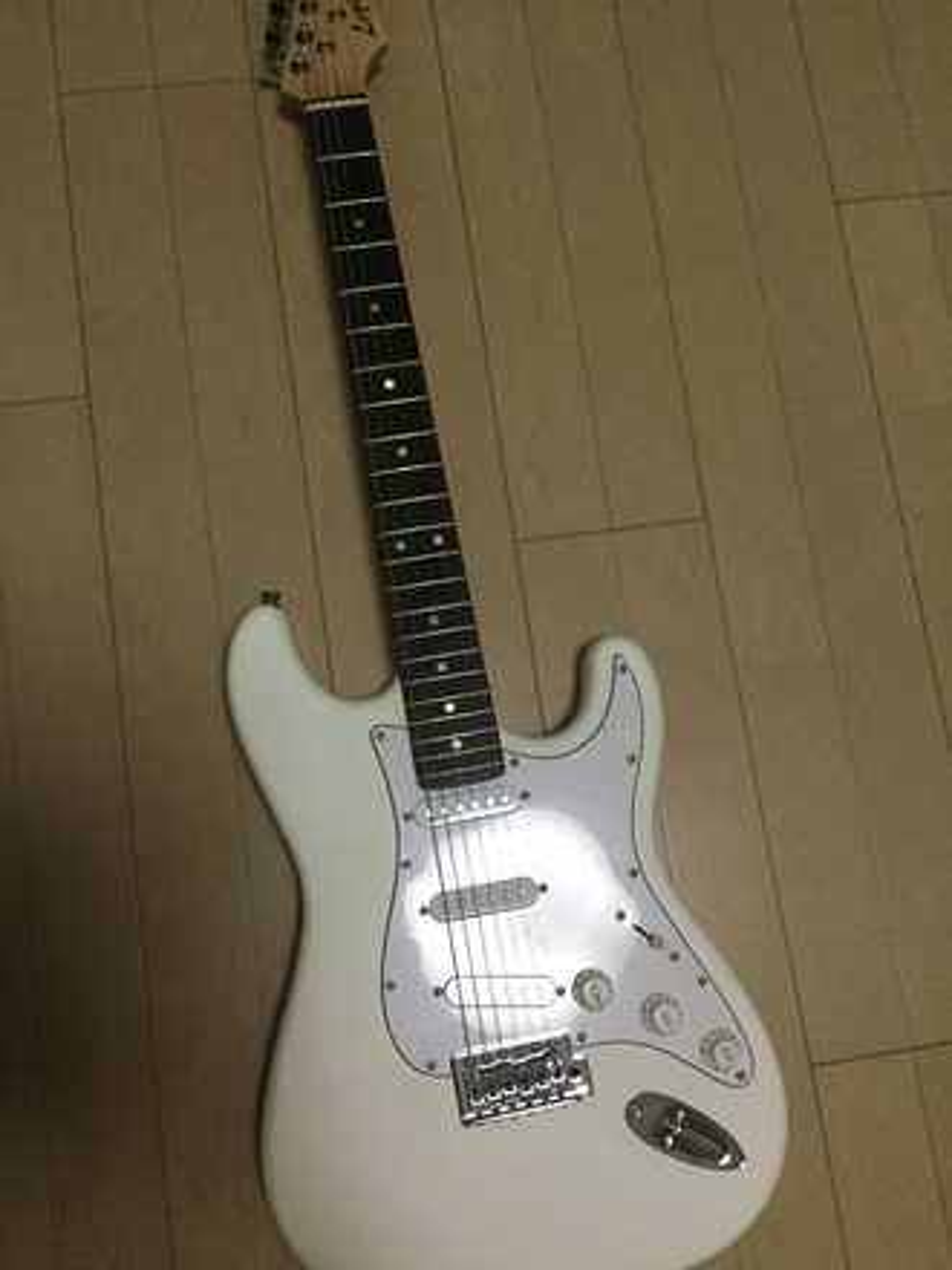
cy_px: 635
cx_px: 476
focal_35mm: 31
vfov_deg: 58.4
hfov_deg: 45.4
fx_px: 1137
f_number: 2.4
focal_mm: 3.3
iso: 200
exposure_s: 1/30
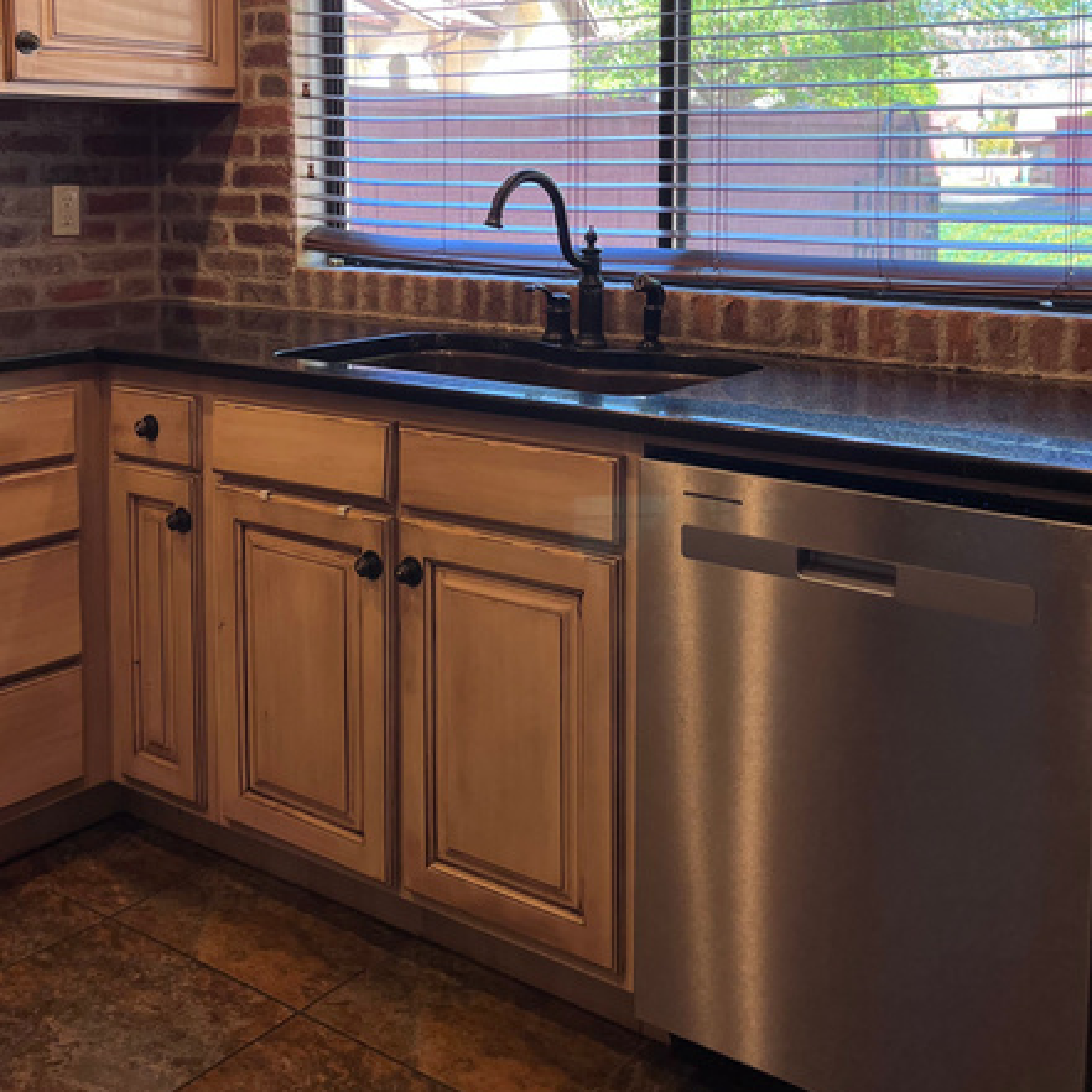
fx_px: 1428
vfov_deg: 40.8
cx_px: 574
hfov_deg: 41.8
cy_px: 295
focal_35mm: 40
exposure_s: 1/120
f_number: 1.6
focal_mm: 5.1
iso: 40
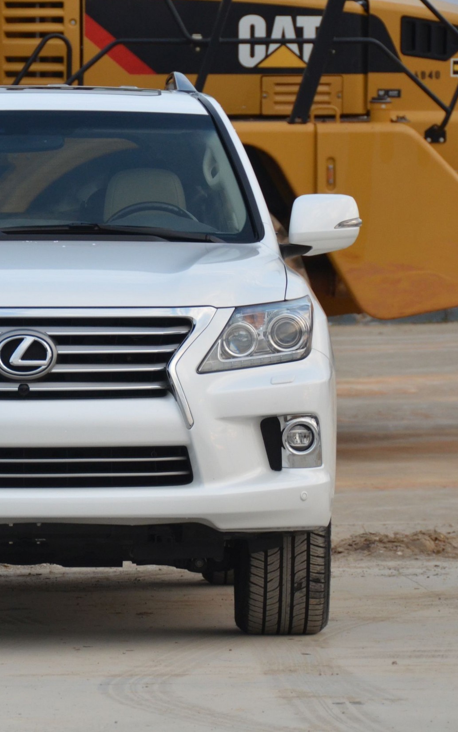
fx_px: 4849
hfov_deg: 5.4
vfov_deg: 8.6
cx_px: 36
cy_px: 366
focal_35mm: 243
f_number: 5.3
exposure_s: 1/500
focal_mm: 105
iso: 900
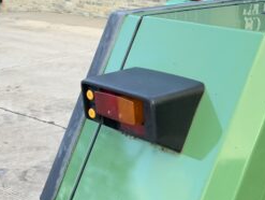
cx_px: 252
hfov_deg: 25.0
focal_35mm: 75
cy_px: 135
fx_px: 575
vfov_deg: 19.6
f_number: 1.8
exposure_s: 1/128
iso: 16
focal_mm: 3
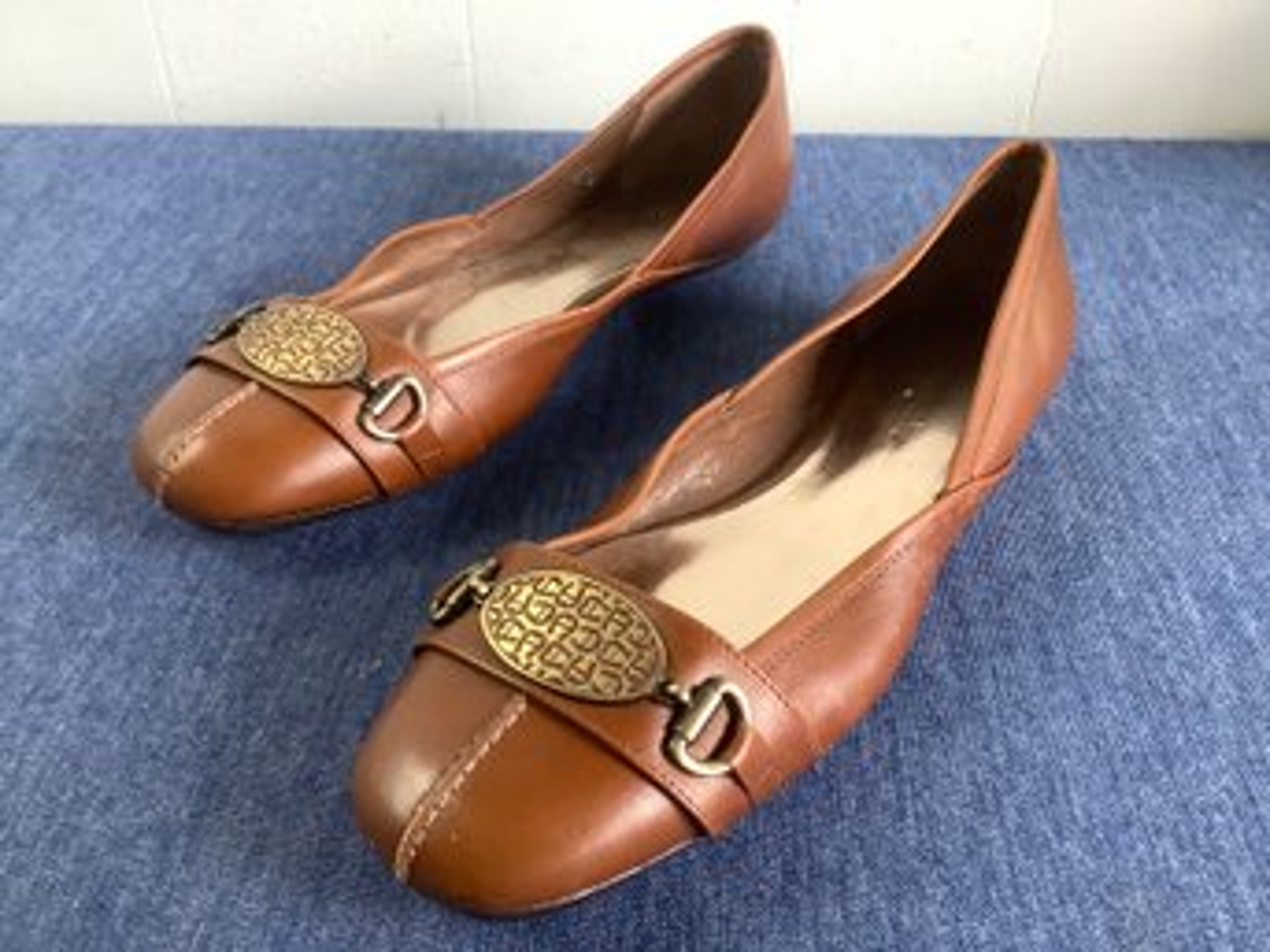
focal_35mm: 31
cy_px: 476
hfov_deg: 58.4
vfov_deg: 45.4
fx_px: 1137
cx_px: 635
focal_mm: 3.3
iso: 160
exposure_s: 1/60
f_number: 2.4
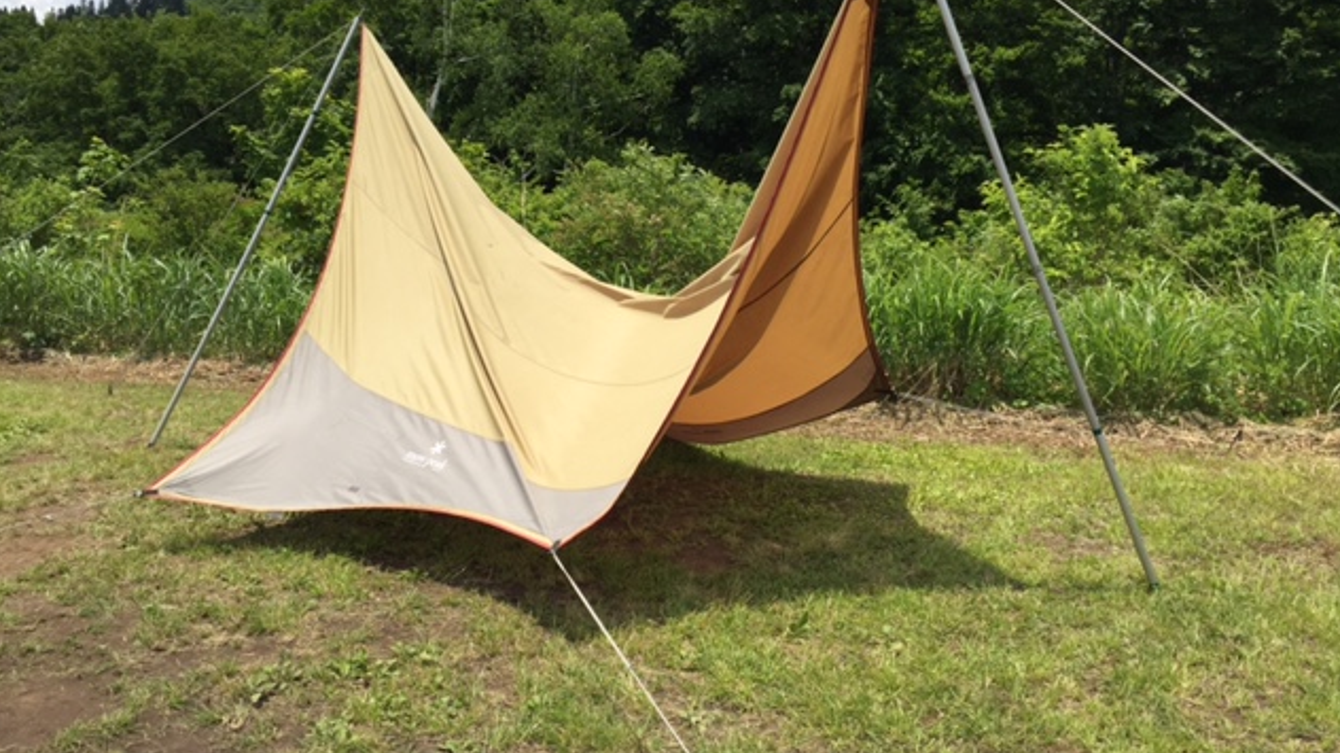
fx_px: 1137
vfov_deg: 36.6
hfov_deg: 61.0
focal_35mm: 32
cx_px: 672
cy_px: 322
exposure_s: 1/2326
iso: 32
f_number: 2.2
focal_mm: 4.15
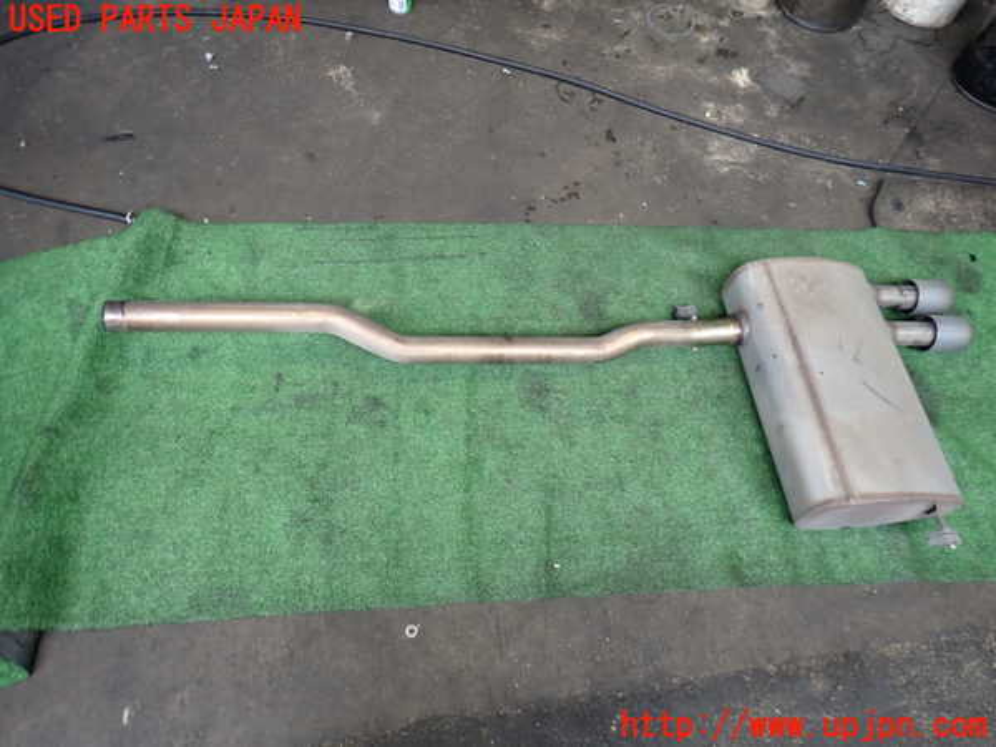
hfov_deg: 69.4
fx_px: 719
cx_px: 498
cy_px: 374
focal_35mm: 25
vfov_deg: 54.9
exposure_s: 1/80
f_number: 2
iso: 200
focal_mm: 4.5
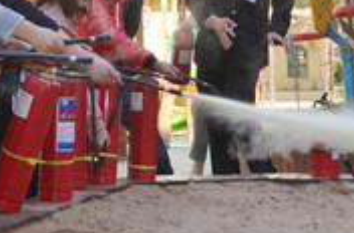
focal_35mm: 123
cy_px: -17
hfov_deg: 16.7
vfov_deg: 10.9
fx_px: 1205
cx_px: 135
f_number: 4
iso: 100
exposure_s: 1/250
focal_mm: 24
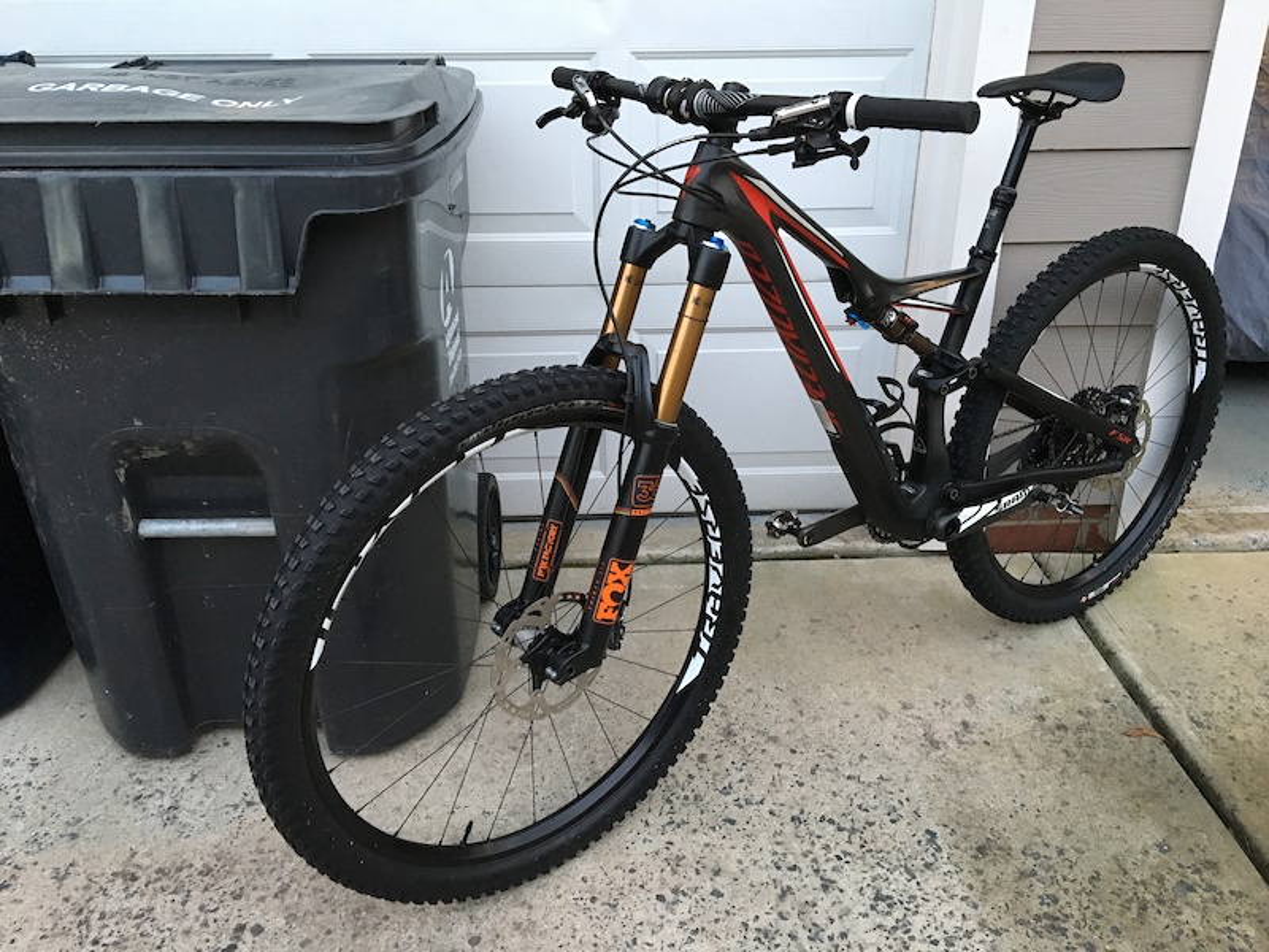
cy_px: 476
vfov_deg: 48.2
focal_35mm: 29
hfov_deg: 61.7
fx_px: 1063
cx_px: 634
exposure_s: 1/30
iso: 160
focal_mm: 4.15
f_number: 2.2
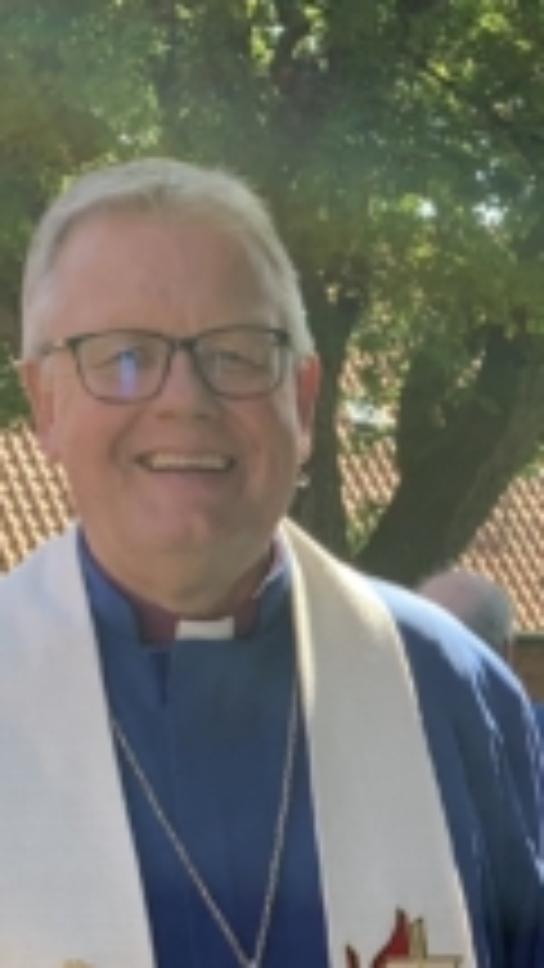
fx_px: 2384
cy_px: 1191
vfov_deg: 21.2
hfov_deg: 12.6
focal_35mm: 93
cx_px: 735
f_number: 1.8
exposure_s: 1/485
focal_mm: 4.25
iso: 25
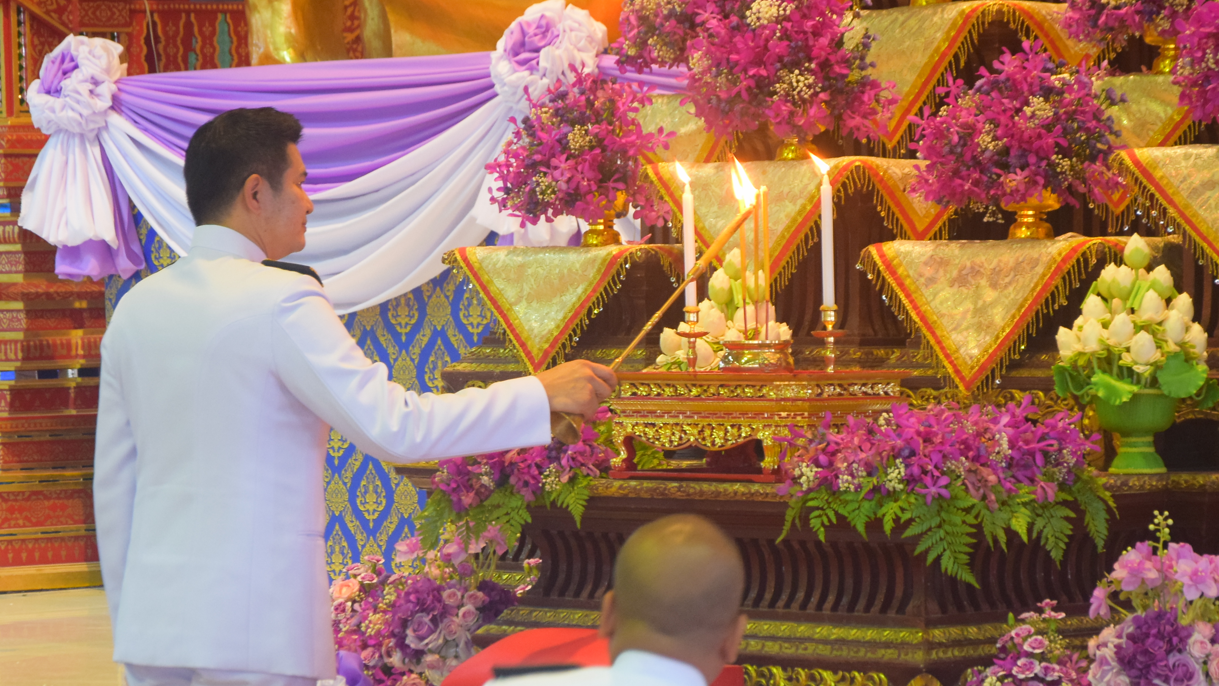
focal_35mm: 163
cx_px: 545
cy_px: 371
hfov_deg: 13.2
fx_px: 5257
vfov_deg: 7.5
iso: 2000
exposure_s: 1/20
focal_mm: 85
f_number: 5.6
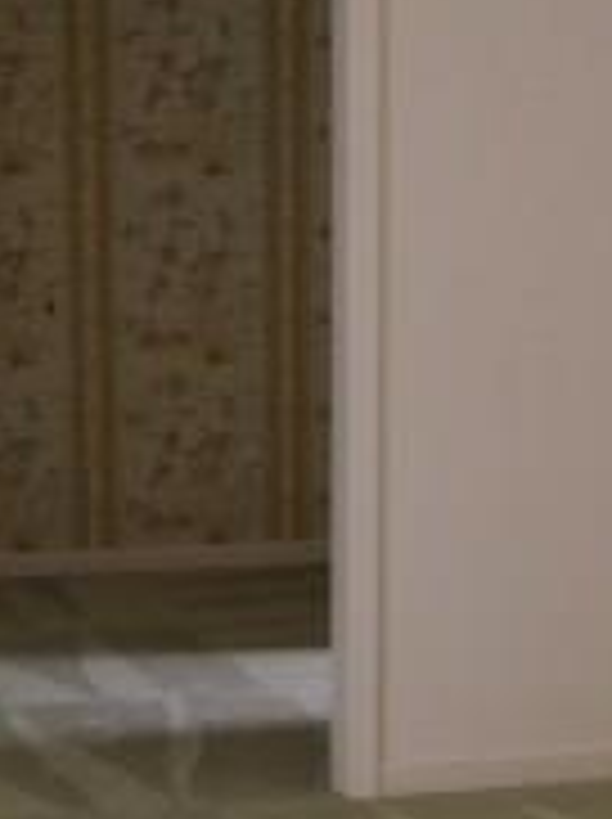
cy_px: 684
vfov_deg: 19.1
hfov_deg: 14.5
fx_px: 2410
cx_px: 378
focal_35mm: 102
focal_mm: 4.15
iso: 200
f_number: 2.2
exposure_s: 1/30
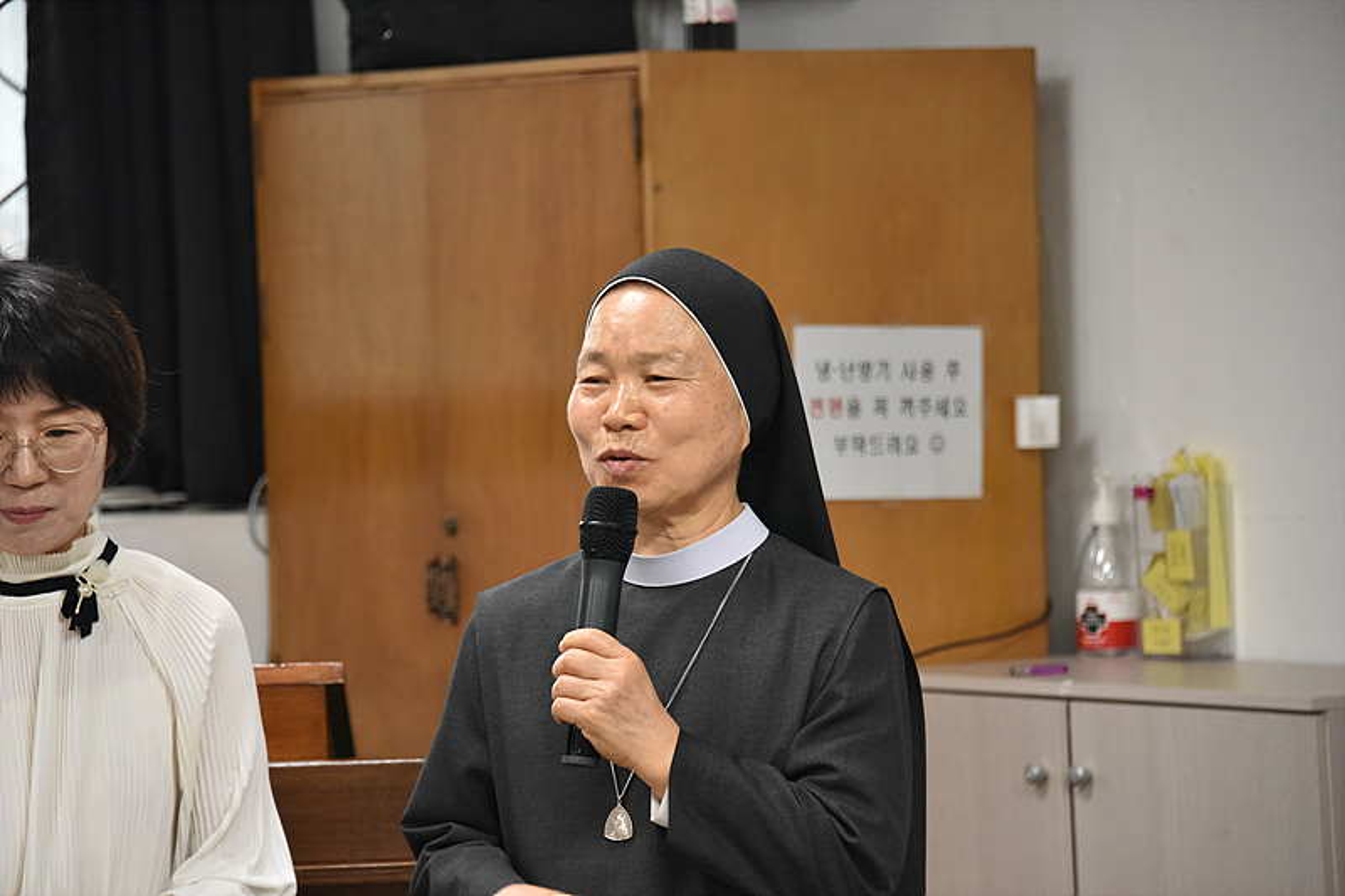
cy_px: 448
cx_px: 672
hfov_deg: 11.4
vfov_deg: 7.6
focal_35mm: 180
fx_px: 6723
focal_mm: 180
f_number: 5.6
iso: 3200
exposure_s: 1/125
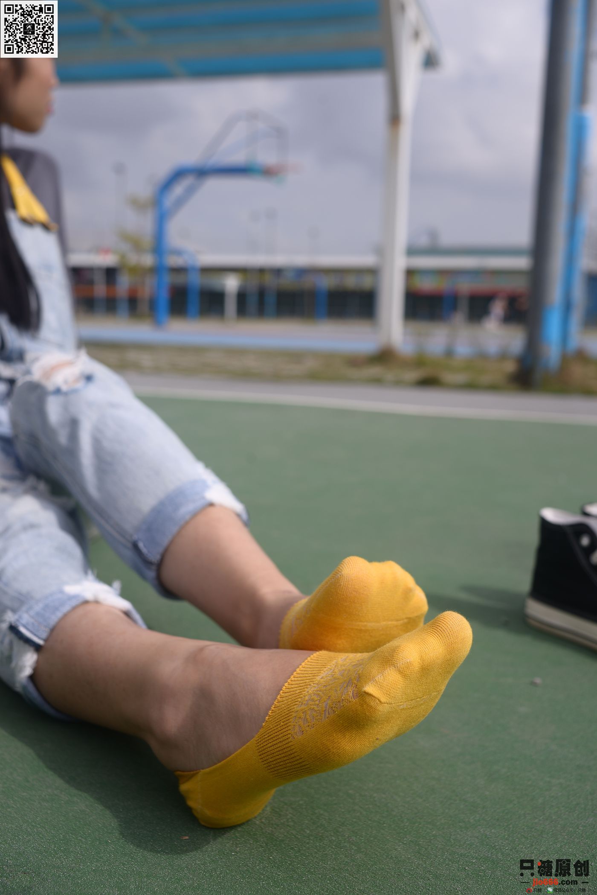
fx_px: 870
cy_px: 448
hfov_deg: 37.9
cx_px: 298
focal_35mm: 35
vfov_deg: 54.4
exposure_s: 1/800
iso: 100
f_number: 6.3
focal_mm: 35
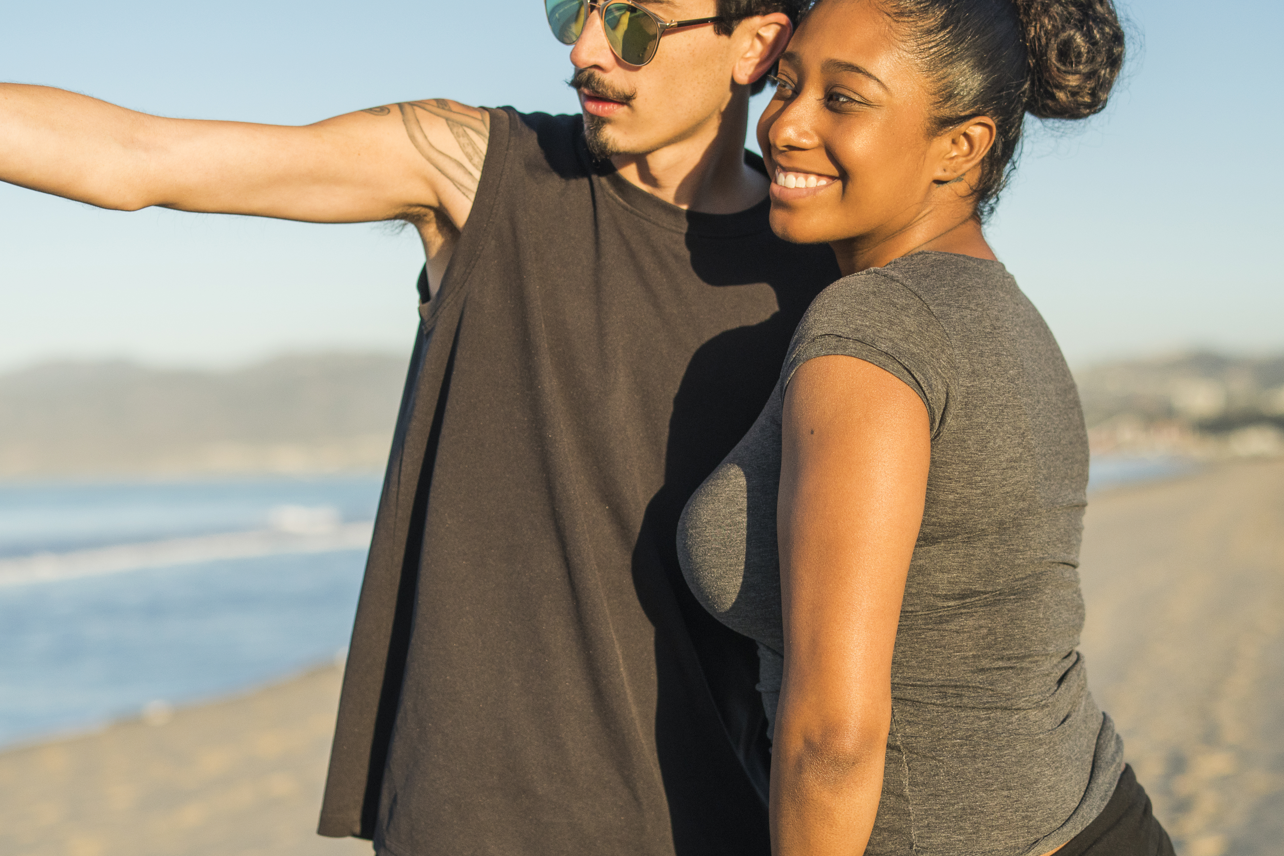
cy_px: 362
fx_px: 2711
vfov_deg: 17.9
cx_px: 540
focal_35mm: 76
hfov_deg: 26.6
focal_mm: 50
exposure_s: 1/8000
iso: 640
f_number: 2.5
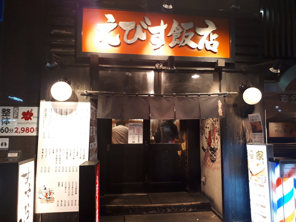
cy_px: 111
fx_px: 231
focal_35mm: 27
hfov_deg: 65.3
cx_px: 148
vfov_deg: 51.4
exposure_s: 1/20
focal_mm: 3.6
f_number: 1.9
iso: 160
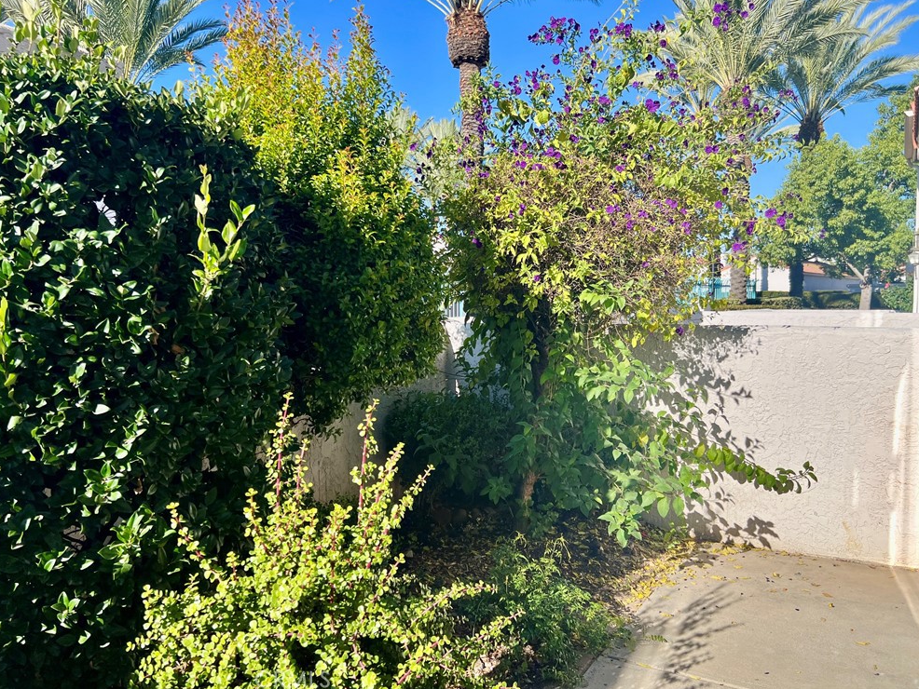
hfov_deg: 65.3
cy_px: 335
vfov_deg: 51.4
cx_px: 448
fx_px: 717
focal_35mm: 27
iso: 50
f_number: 1.5
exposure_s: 1/2252
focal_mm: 5.7
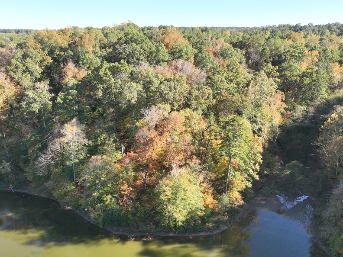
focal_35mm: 31
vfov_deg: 45.2
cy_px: 154
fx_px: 307
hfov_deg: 58.3
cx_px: 155
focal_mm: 12.29
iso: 410
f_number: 2.8
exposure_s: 1/160
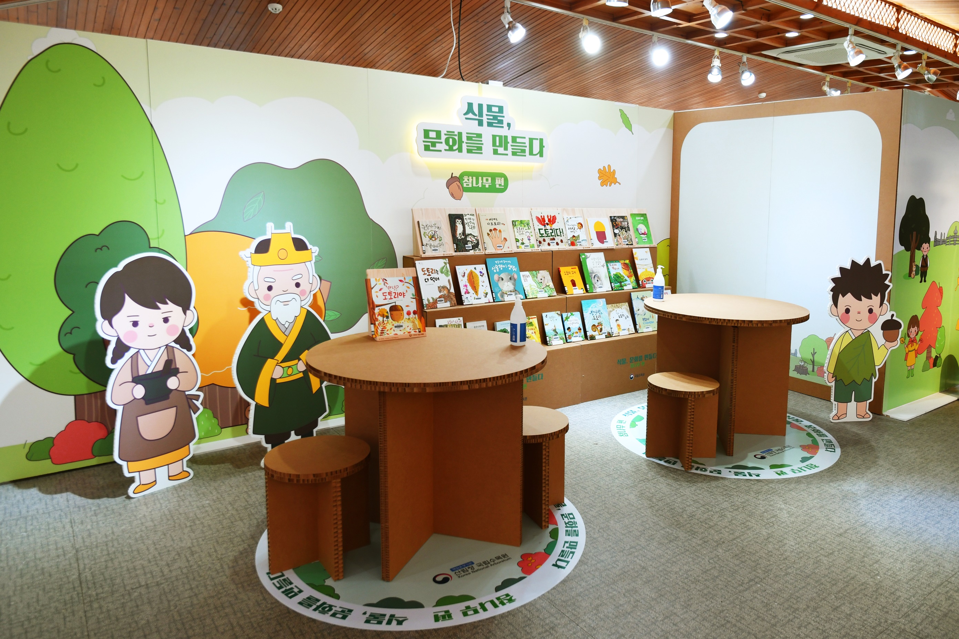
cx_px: 480
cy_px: 320
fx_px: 639
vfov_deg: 53.1
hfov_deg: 73.7
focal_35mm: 24
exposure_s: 1/80
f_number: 4.5
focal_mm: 16
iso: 320
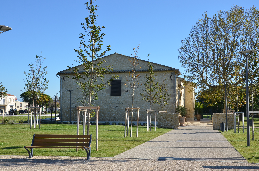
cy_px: 86
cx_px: 130
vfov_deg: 28.0
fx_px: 345
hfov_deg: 41.2
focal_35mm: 48
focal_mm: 32
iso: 140
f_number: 8
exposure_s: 1/250
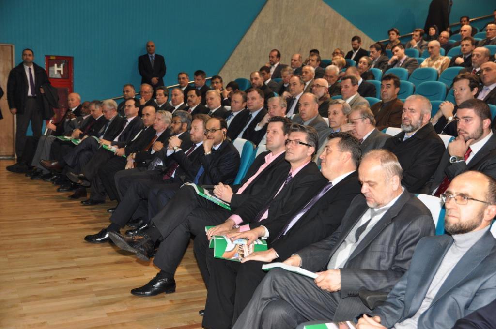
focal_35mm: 44
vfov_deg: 30.8
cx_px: 248
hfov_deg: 45.0
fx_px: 599
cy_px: 164
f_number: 4
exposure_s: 1/60
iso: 400
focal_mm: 29
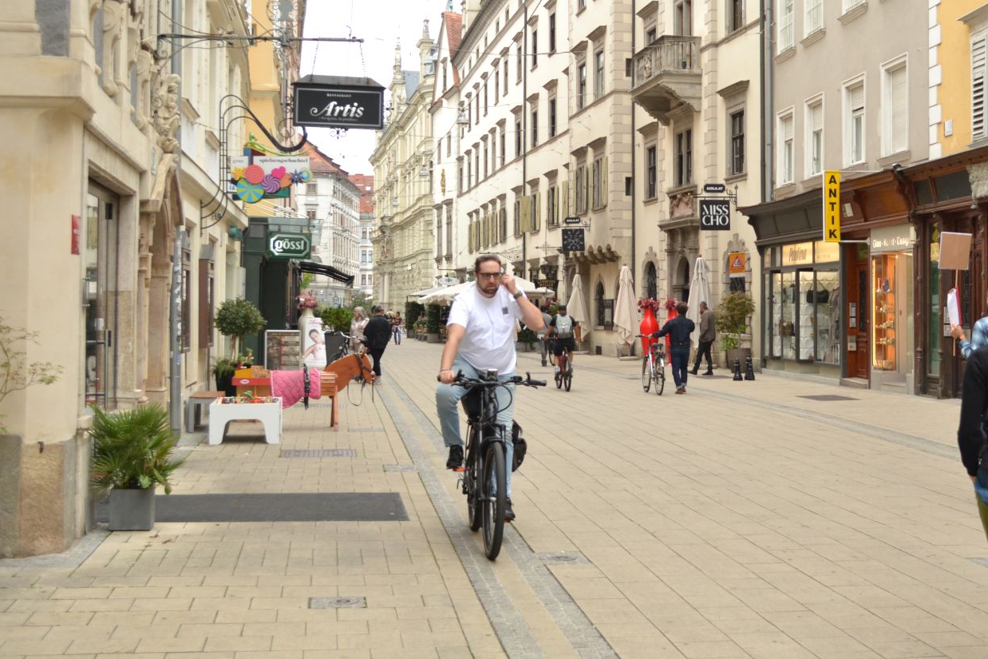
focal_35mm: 48
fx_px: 1317
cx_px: 633
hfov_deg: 40.8
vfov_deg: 28.0
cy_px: 251
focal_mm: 22
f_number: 5
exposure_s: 1/125
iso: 400
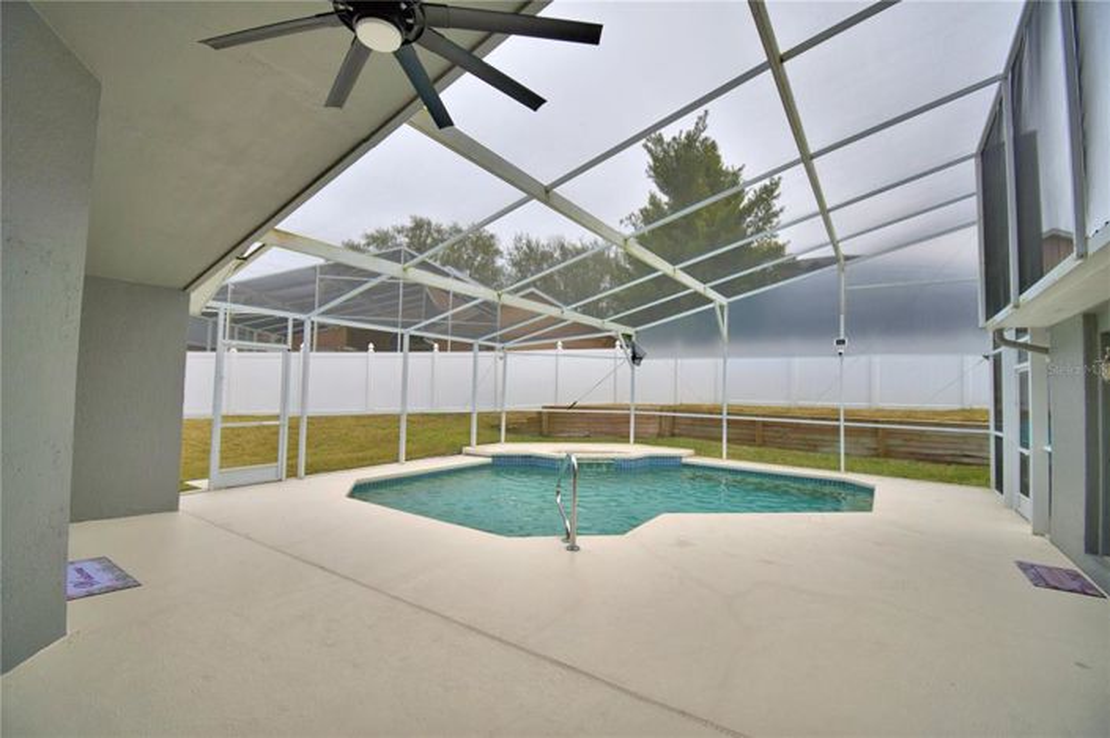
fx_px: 462
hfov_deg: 100.4
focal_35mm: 15
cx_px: 555
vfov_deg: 77.2
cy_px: 369
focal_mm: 10
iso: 100
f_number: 4.5
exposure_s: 1/640
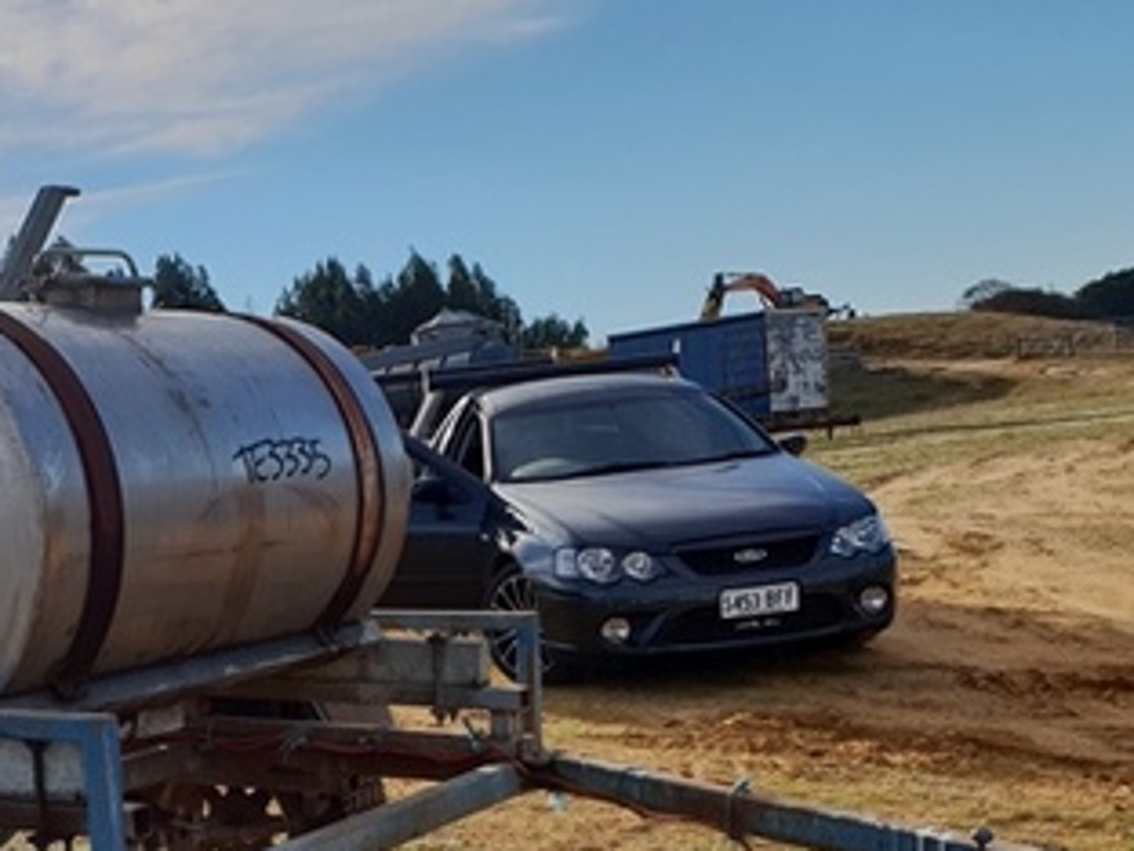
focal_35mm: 55
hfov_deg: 34.2
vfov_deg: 25.6
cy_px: 784
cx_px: 280
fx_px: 1802
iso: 50
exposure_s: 1/1427
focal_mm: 4.3
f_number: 2.4
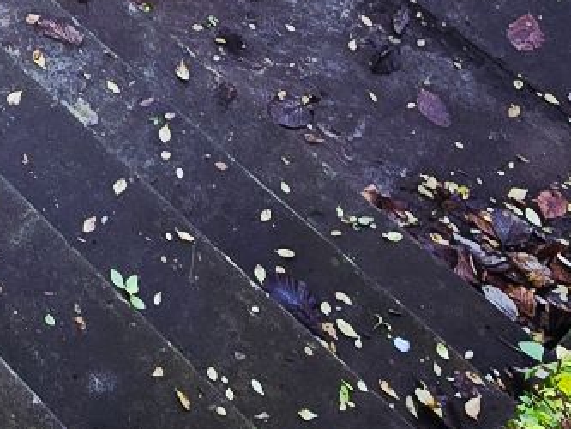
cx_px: -295
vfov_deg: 16.2
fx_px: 1320
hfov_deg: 20.7
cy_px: -287
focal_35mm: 80
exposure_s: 1/100
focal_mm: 2.2
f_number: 2.2
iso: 80
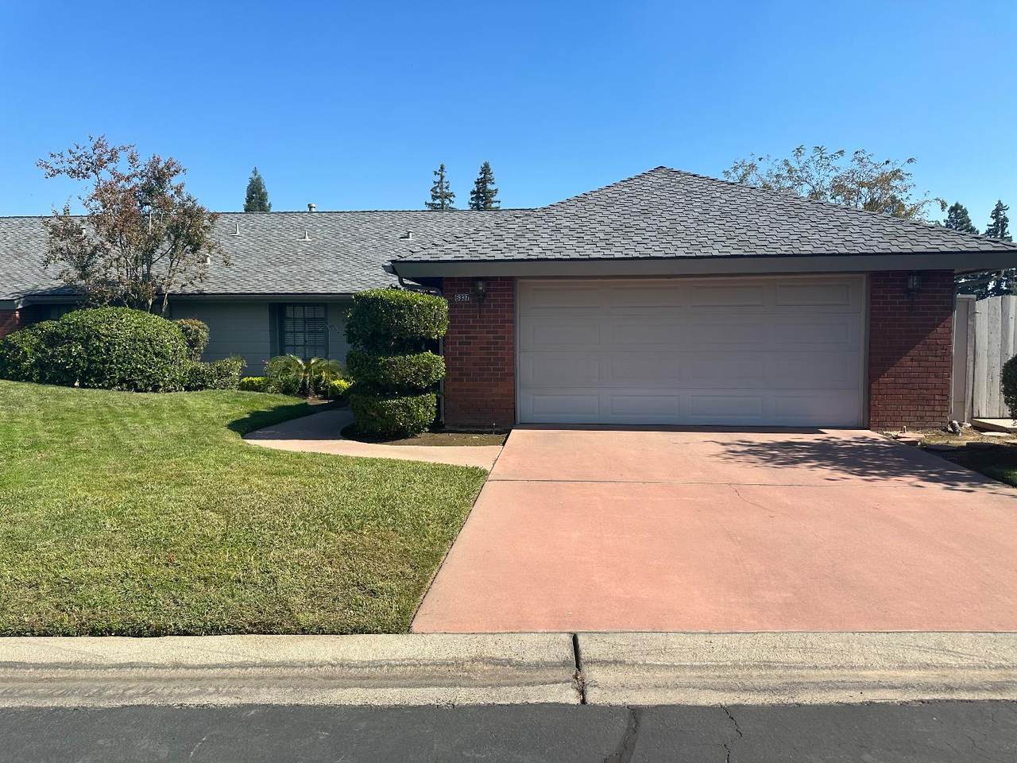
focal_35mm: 24
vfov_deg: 56.8
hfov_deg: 71.6
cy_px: 382
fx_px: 705
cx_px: 508
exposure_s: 1/4016
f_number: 1.78
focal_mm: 6.86
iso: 80
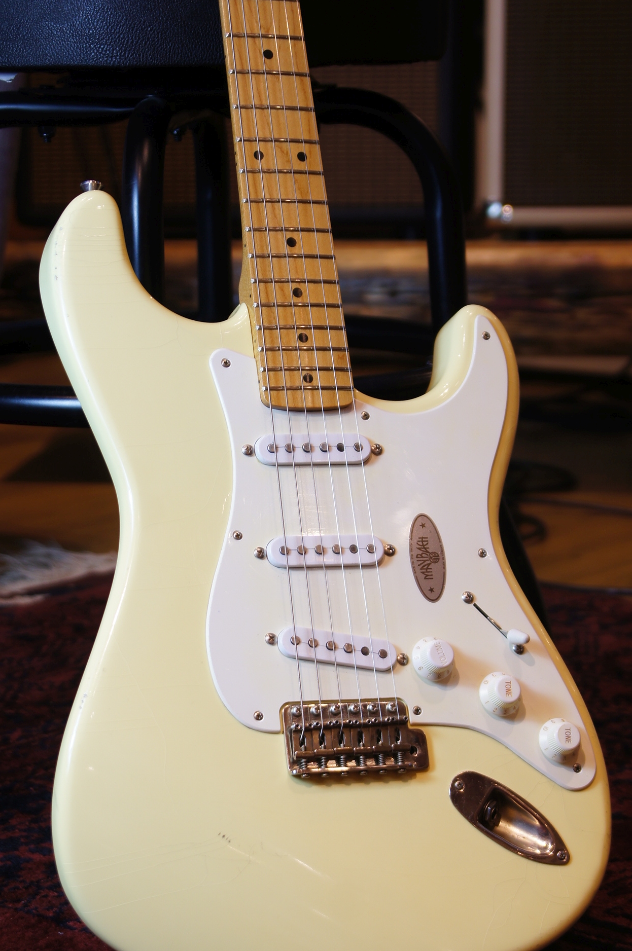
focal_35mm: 101
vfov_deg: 20.3
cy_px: 565
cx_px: 317
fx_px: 2656
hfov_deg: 13.6
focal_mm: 55
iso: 100
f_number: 4.5
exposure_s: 1/15
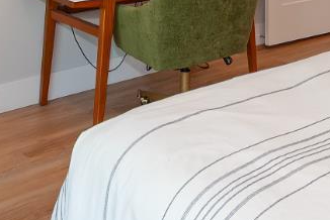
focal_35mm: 69
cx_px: 188
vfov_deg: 17.1
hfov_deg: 29.2
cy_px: -147
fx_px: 633
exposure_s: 1/40
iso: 400
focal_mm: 10
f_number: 5.6
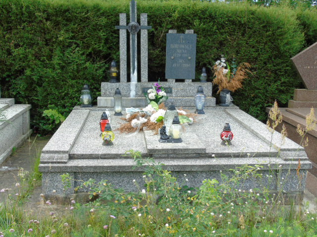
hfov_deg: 46.8
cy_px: 118
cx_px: 158
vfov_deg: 36.0
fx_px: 366
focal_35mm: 40
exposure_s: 1/160
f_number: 3.9
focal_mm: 7.1
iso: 80
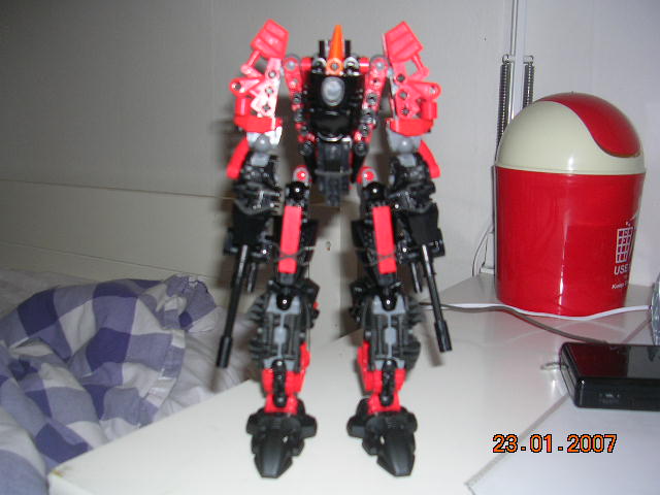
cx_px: 330
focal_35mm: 38
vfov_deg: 37.7
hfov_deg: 49.0
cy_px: 248
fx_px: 725
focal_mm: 5.8
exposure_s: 1/60.1
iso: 50
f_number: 2.8
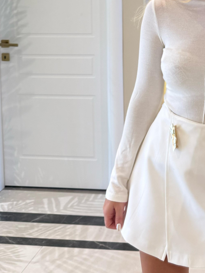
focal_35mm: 51
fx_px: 403
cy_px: 22
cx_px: 214
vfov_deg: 35.1
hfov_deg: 26.7
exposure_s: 1/100
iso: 200
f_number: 1.78
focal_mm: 6.76
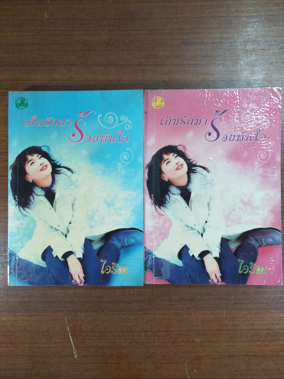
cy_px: 190
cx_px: 142
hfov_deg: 66.0
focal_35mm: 20
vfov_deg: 81.7
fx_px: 219
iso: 228
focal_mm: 3.46
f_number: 2.2
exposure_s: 1/33
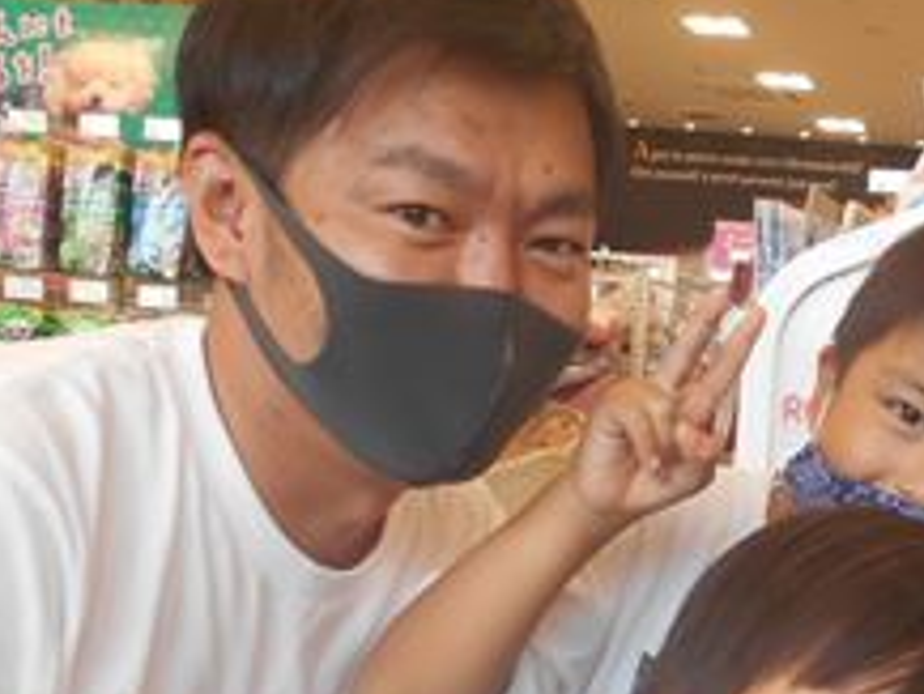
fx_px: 1923
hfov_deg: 24.9
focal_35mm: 72
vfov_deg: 19.9
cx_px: 1052
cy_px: 690
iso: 80
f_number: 3.2
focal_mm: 4.6
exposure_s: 1/40
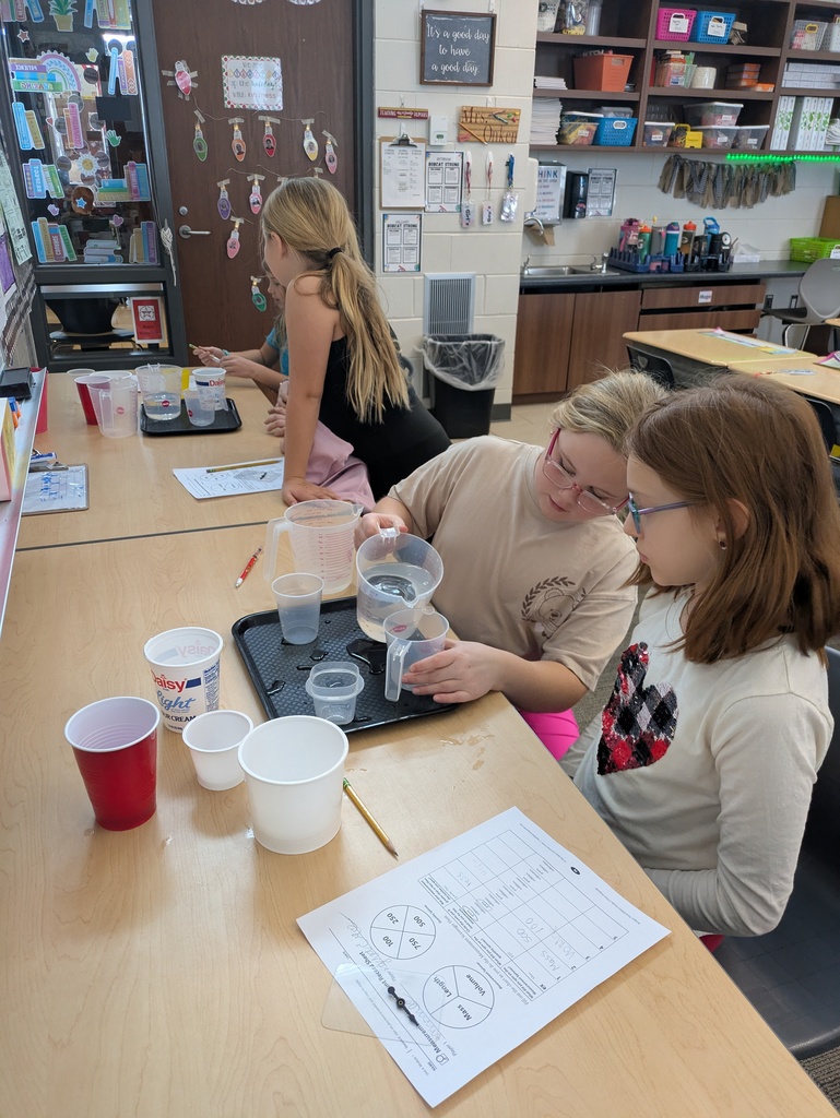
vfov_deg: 69.4
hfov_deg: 54.9
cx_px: 420
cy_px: 559
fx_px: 808
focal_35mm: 25
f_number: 1.89
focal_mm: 5.43
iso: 520
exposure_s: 1/120
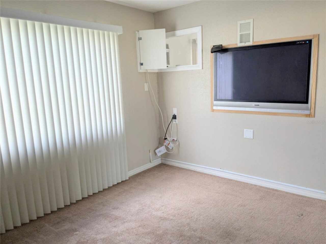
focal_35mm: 27
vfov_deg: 51.4
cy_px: 122
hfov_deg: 65.3
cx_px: 163
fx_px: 254
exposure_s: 1/120
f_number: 1.73
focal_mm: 4.38
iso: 62
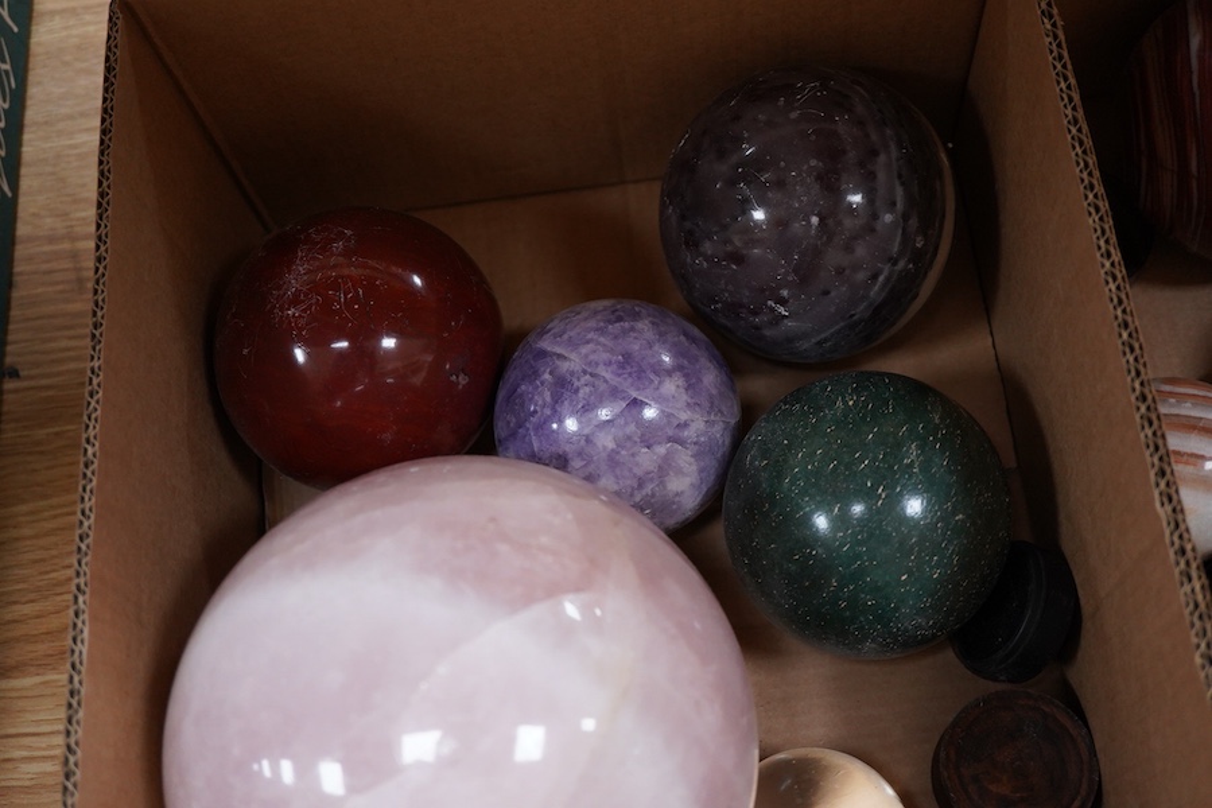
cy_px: 404
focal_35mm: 45
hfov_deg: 43.6
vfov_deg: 29.9
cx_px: 606
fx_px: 1515
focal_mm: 30
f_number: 3.5
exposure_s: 1/125
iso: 1600
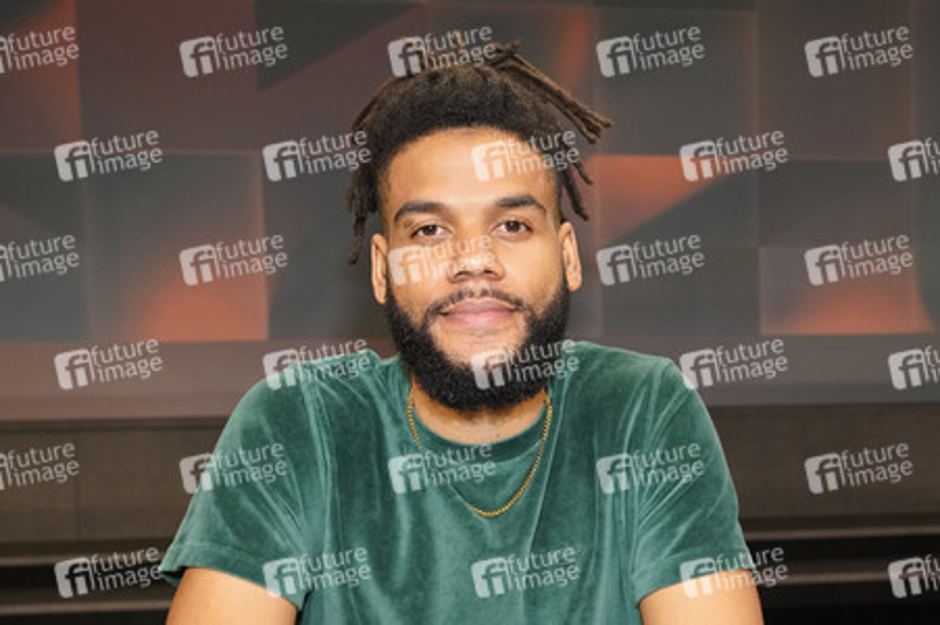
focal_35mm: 28
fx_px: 731
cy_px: 312
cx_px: 470
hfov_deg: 65.5
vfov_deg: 46.3
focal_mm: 28
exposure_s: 1/160
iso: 2000
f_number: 5
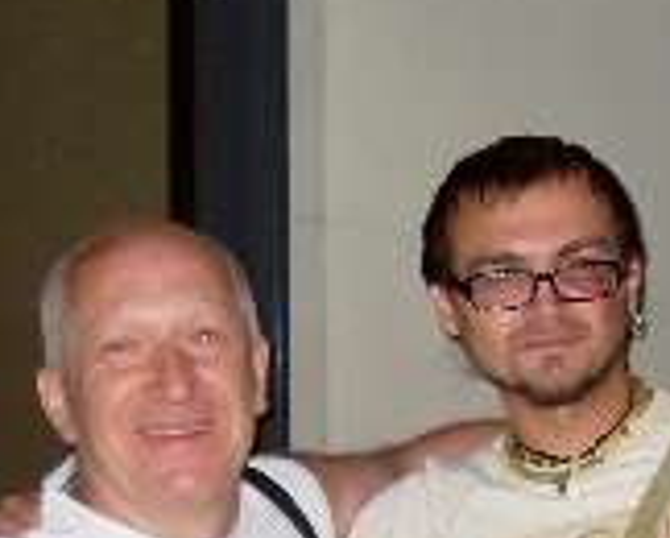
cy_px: 633
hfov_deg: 16.5
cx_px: 658
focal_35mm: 114
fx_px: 2263
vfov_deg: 13.2
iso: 100
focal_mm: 6.3
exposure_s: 1/45
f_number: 2.8
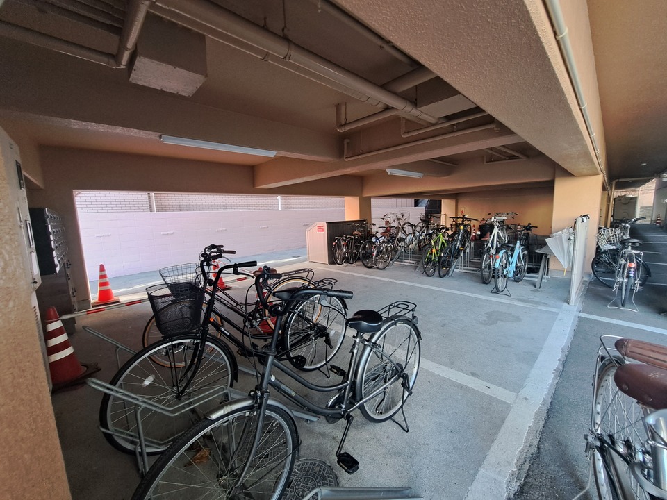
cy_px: 250
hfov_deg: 106.2
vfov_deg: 89.9
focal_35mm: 13
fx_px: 250
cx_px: 334
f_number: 2.2
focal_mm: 1.74
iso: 160
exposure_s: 1/50
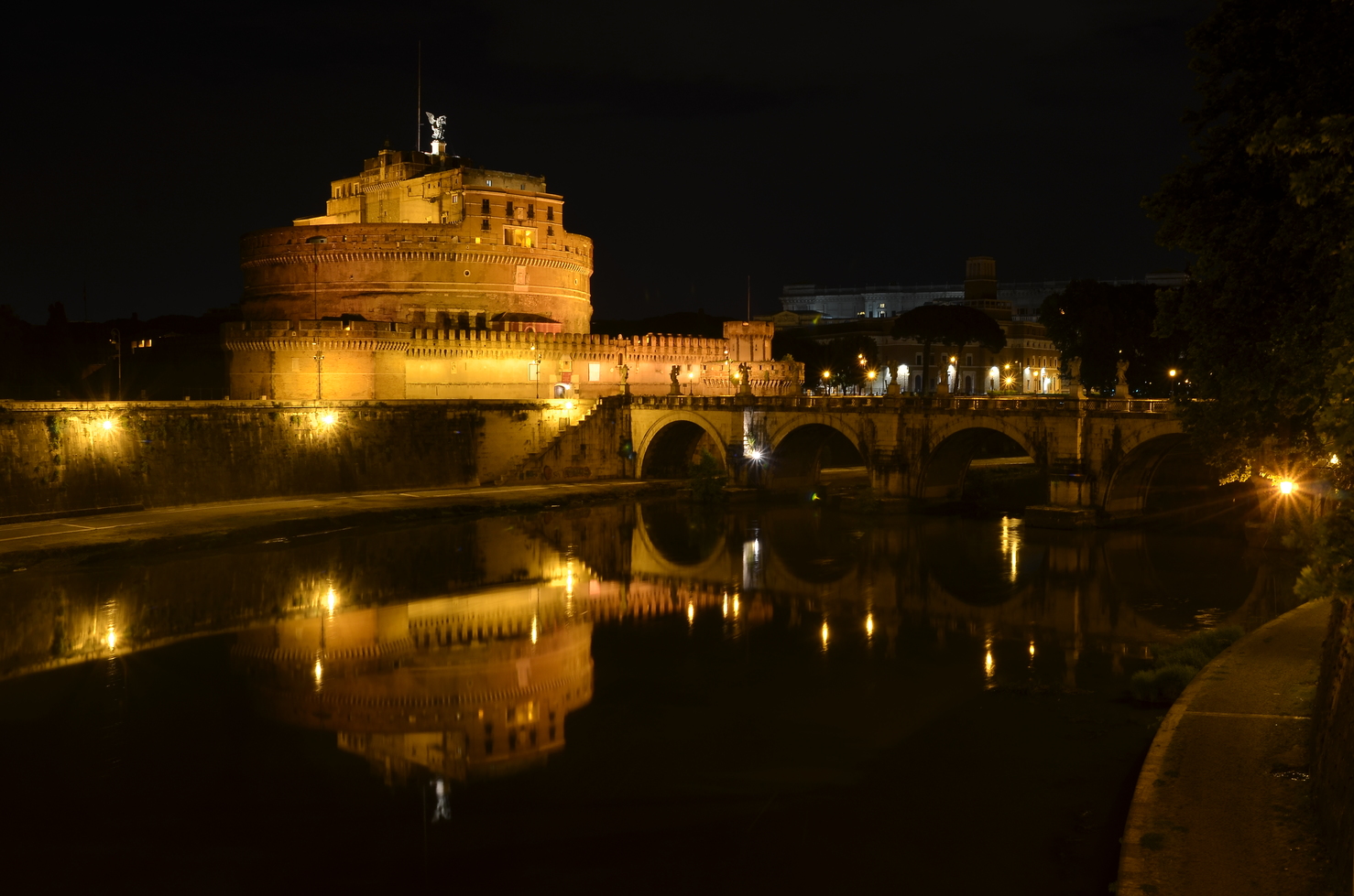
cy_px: 448
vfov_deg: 36.7
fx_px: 1351
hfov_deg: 53.2
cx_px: 677
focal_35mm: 36
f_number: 10
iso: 100
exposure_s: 8
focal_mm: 24
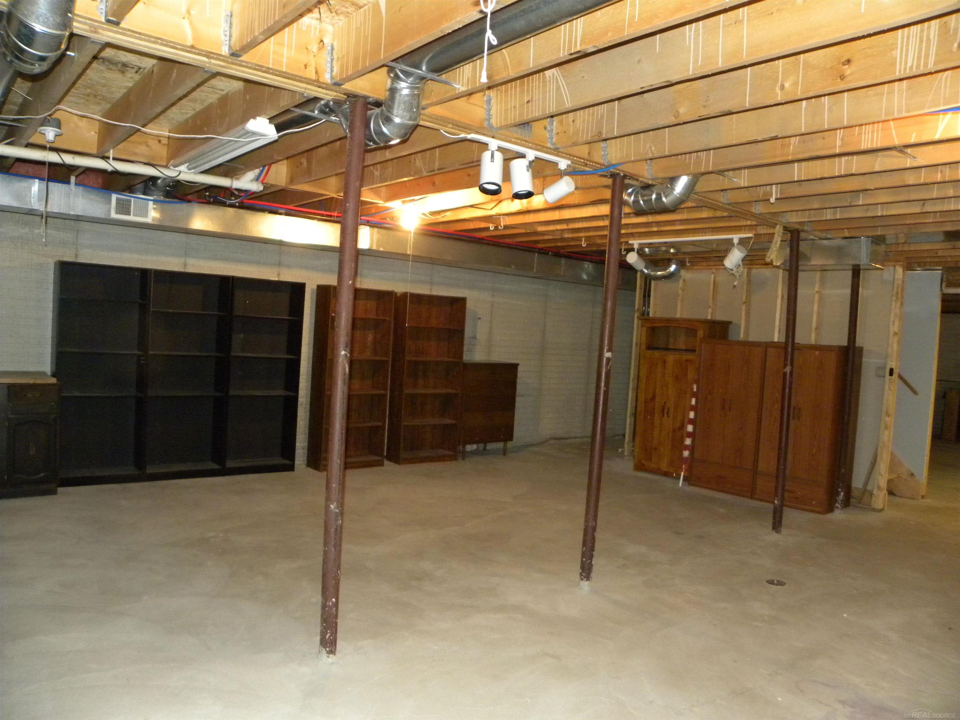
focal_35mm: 26
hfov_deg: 67.3
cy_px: 360
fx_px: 721
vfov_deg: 53.1
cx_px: 480
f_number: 2.8
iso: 400
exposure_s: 1/30
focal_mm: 4.6
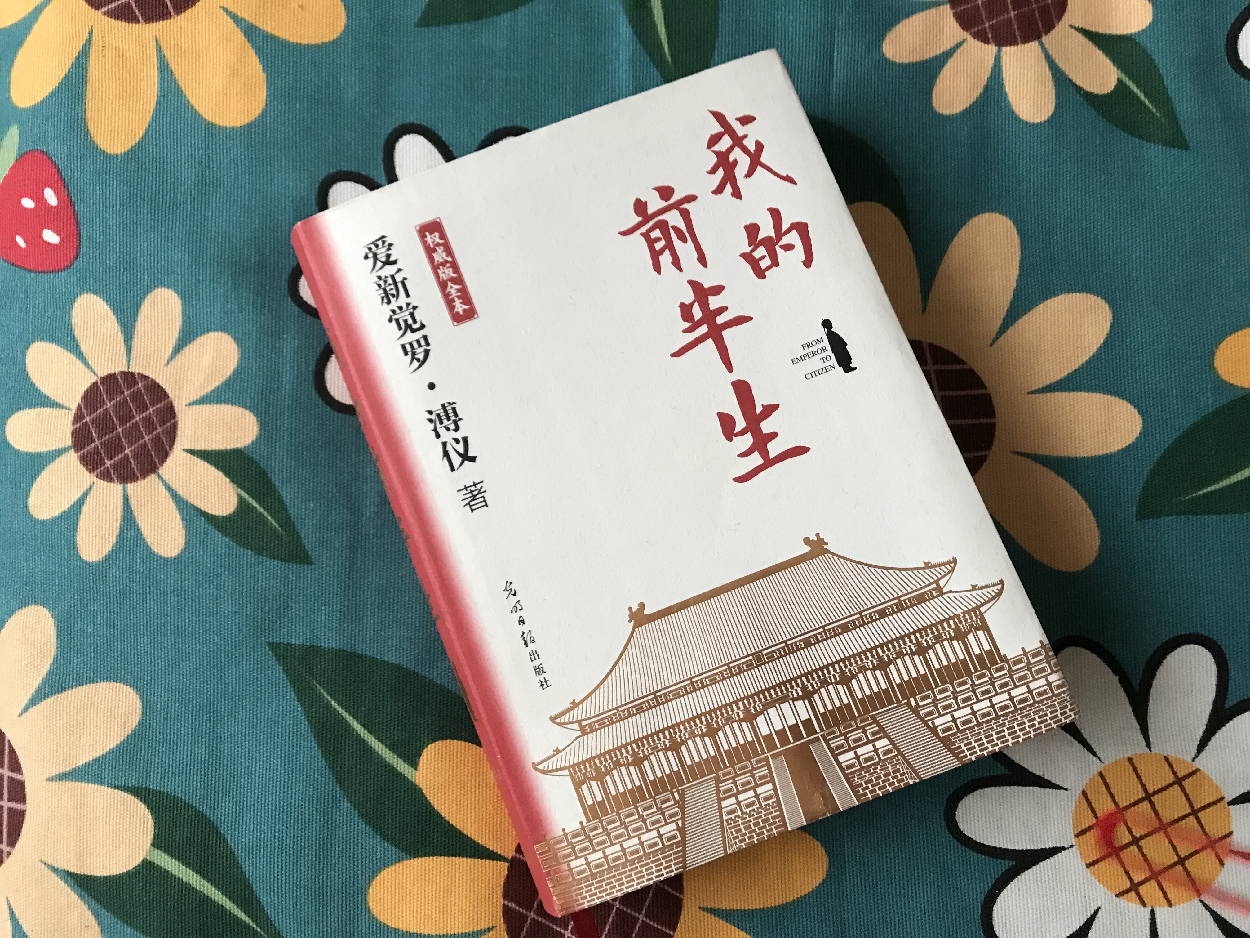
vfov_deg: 49.7
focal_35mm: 28
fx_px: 1011
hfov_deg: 63.4
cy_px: 469
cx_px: 625
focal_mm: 3.99
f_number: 1.8
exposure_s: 1/17
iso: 80
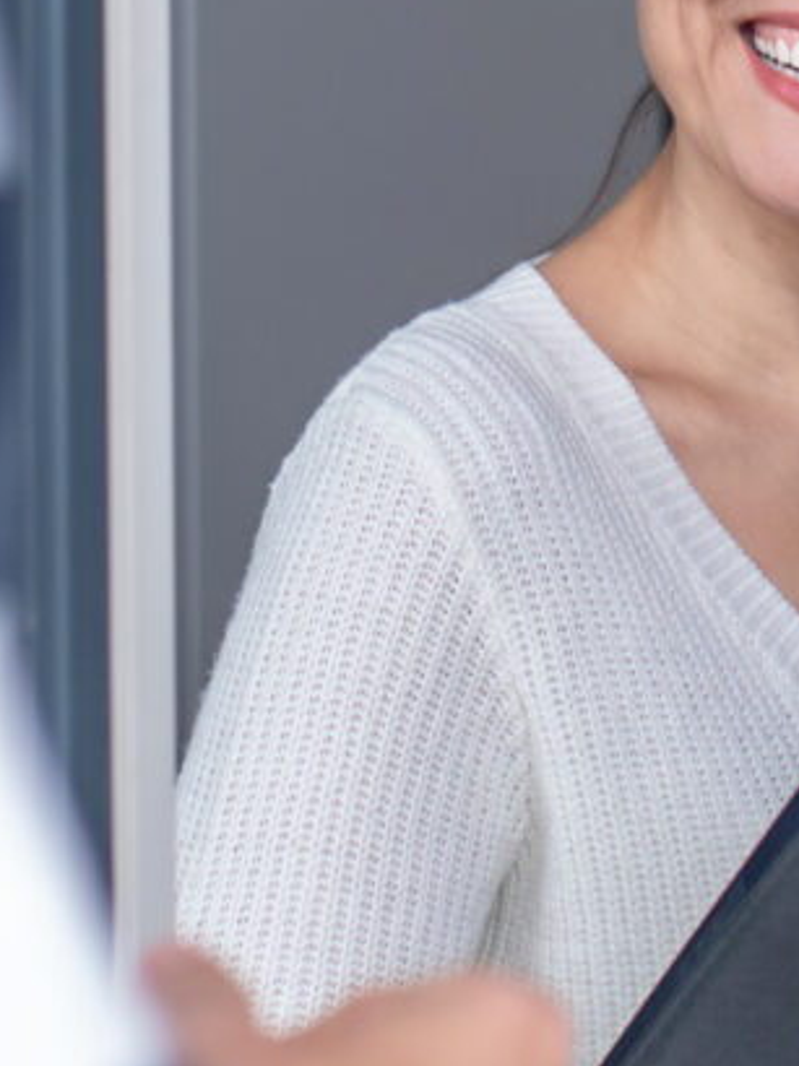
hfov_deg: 7.0
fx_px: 6470
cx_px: 947
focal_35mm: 210
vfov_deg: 9.3
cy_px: -108
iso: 250
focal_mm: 35
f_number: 2.2
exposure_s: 1/160
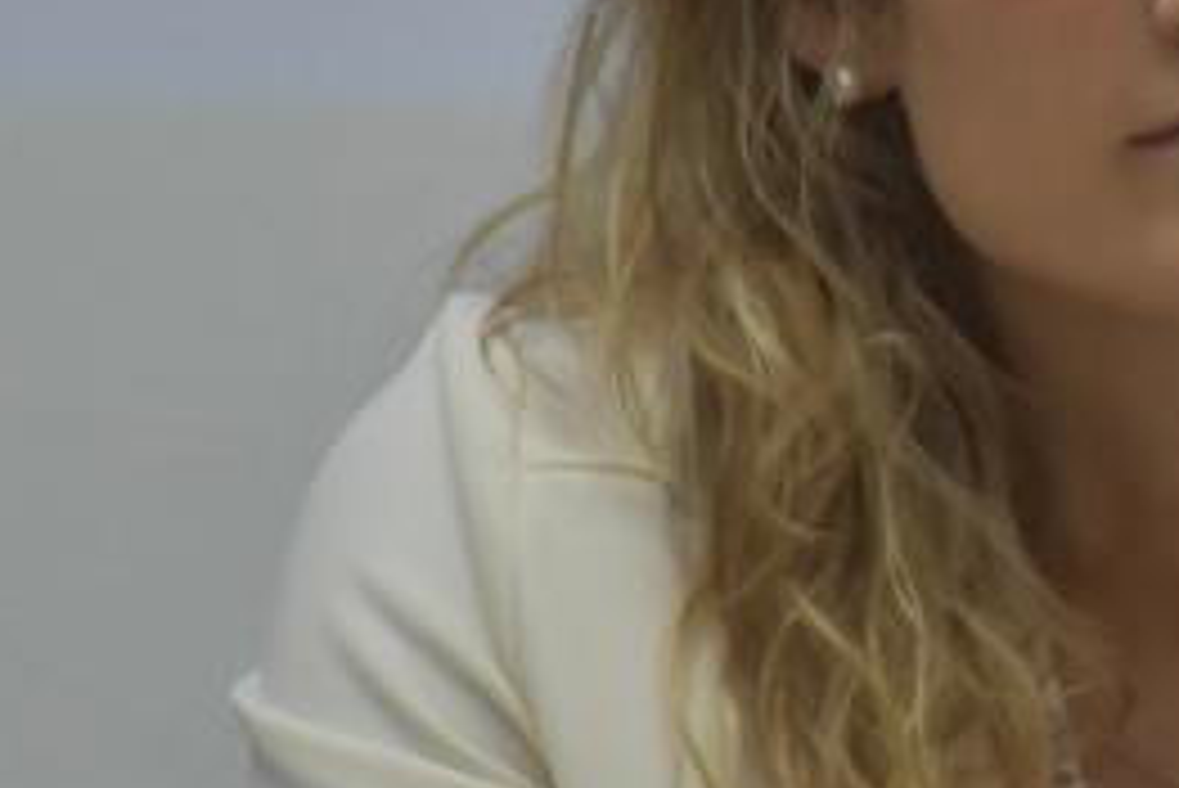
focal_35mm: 820
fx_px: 26869
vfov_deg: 1.7
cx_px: 1246
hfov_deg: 2.5
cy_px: 290
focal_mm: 140
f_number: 5.6
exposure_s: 1/125
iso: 1250
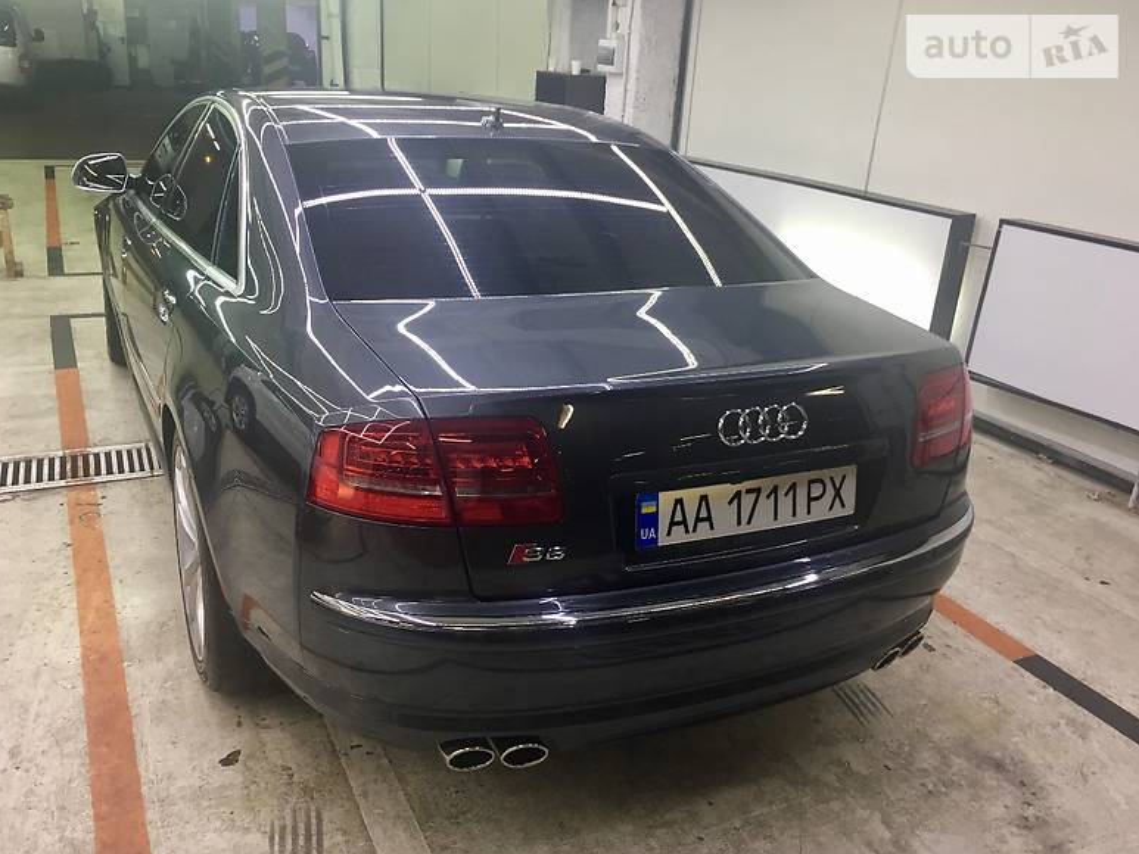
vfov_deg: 46.8
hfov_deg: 59.9
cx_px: 551
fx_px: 987
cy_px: 439
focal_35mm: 30
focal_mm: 4.2
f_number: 2.2
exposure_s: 1/17
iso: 40
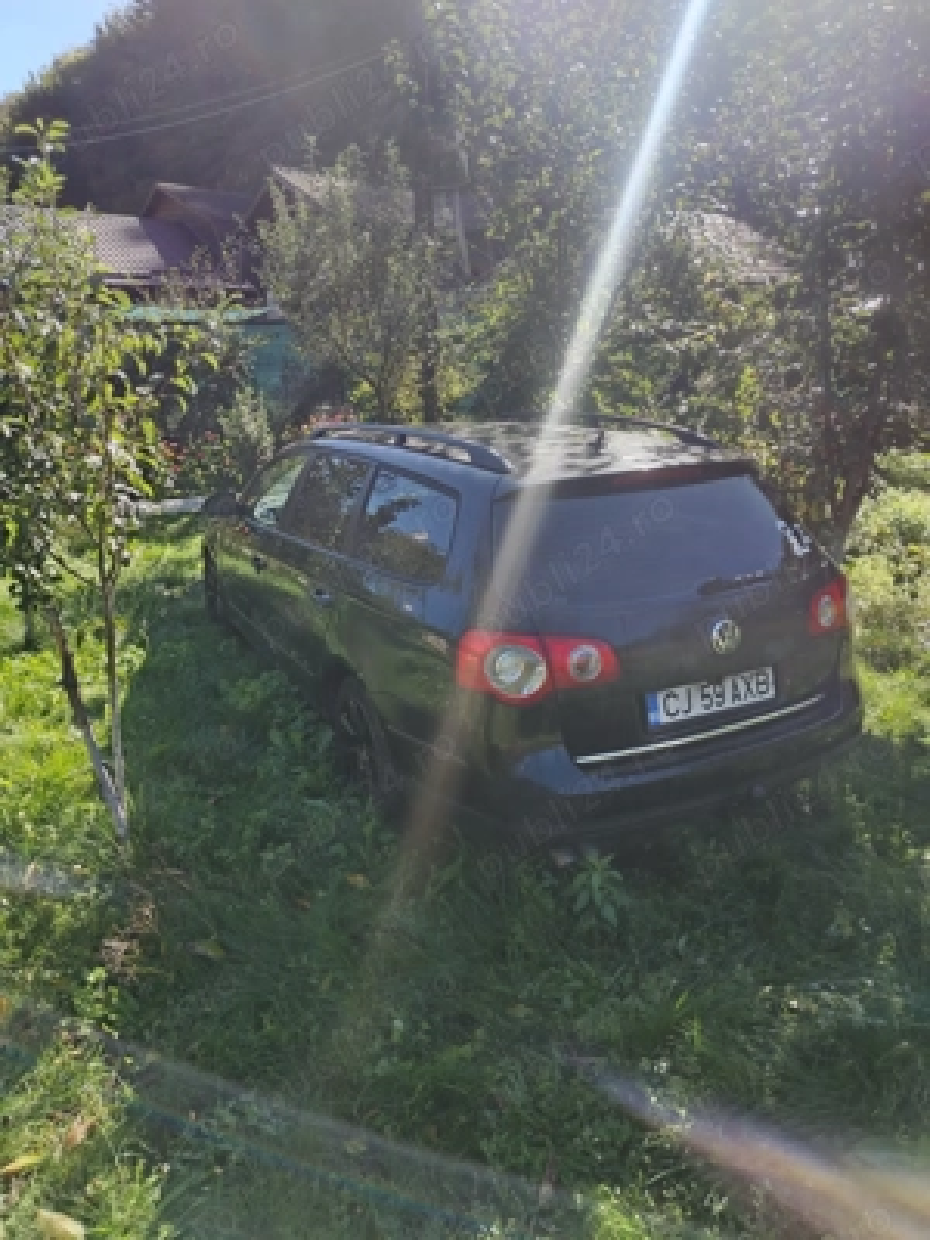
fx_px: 860
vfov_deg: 71.6
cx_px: 465
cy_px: 620
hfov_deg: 56.8
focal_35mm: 24
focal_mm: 5.25
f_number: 1.75
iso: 100
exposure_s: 1/115
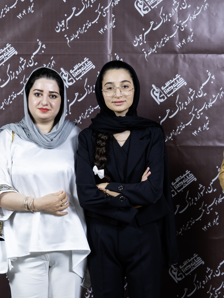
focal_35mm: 76
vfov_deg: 25.7
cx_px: 100
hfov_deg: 19.4
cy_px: 140
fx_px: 656
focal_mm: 49
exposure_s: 1/125
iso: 320
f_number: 4
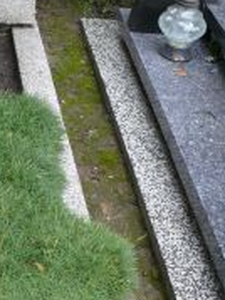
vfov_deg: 20.9
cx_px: -62
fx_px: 816
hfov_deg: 15.0
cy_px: 156
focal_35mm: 94
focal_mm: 7.4
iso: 100
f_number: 2.8
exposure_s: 1/80
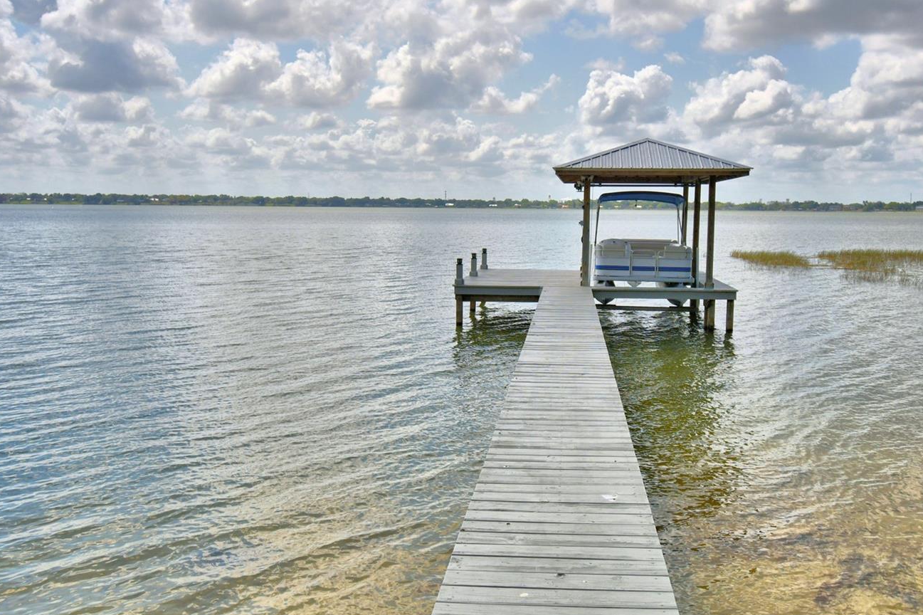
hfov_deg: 51.7
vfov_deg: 35.9
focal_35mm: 37
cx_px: 527
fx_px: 948
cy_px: 288
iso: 100
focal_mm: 20
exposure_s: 1/1600
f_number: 5.6
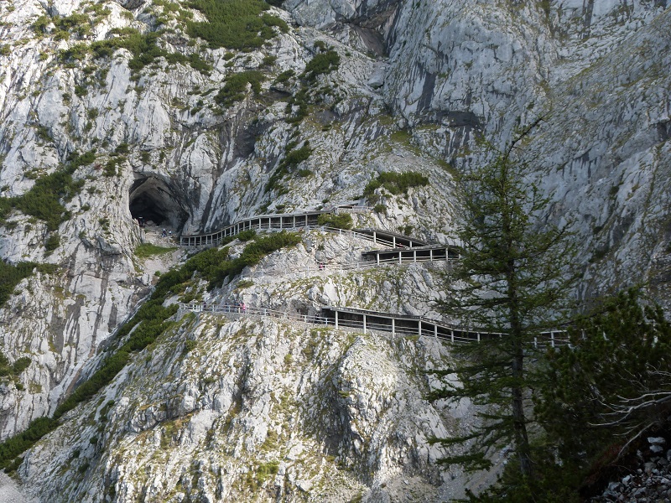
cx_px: 336
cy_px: 252
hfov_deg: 38.9
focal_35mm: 49
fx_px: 950
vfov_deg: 29.7
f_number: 4
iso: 100
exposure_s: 1/200
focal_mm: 8.7
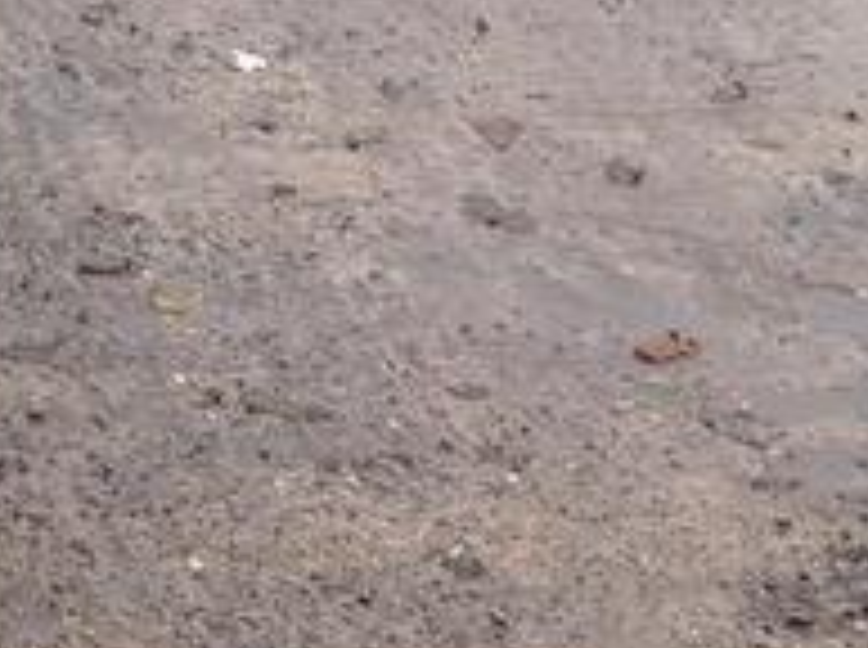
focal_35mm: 121
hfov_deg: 13.9
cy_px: -724
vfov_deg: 10.9
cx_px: -841
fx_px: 3028
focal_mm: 5.96
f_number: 1.6
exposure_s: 1/756
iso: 50
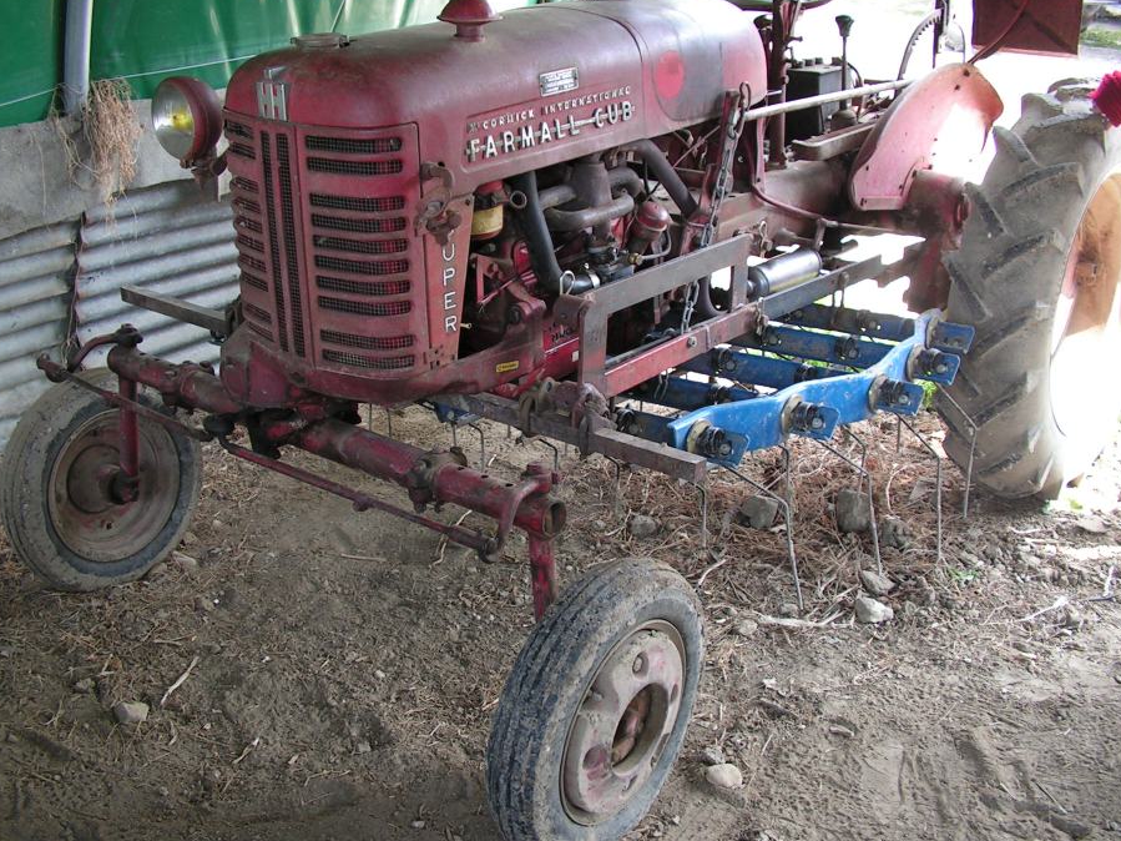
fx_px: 1328
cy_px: 402
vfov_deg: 35.1
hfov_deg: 45.8
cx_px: 579
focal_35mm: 41
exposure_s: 1/50
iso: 64
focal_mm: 6
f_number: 3.2
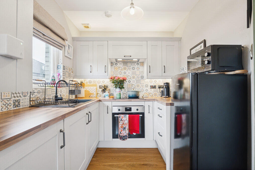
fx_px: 113
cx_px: 128
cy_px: 85
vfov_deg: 73.8
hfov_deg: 96.7
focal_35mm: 16
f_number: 5.6
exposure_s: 1/50
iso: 5000
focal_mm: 16
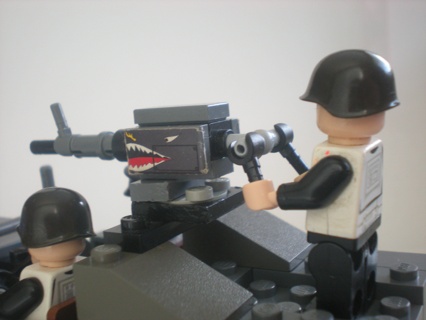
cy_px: 160
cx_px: 213
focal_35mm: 44
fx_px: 541
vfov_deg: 32.9
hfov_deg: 42.9
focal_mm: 7.4
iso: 200
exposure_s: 1/17.3
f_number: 3.5
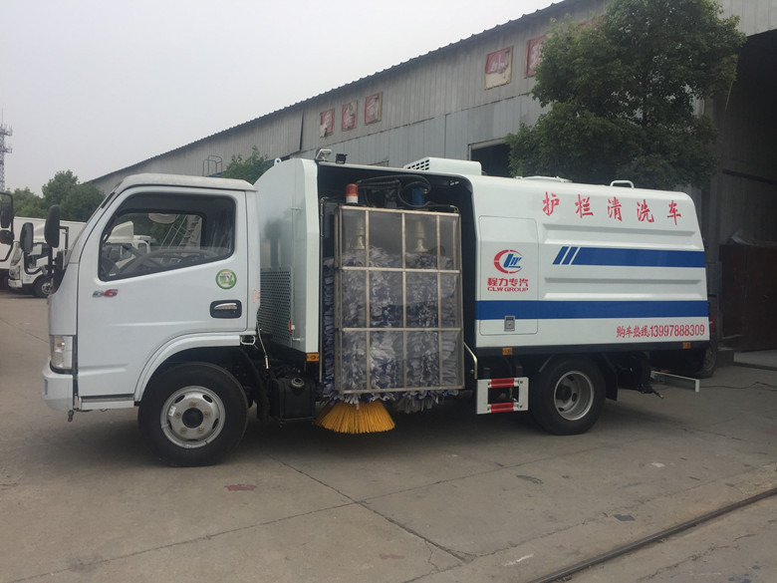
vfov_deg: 48.2
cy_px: 292
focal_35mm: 29
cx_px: 388
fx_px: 651
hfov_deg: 61.7
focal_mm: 4.15
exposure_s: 1/2326
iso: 32
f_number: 2.2
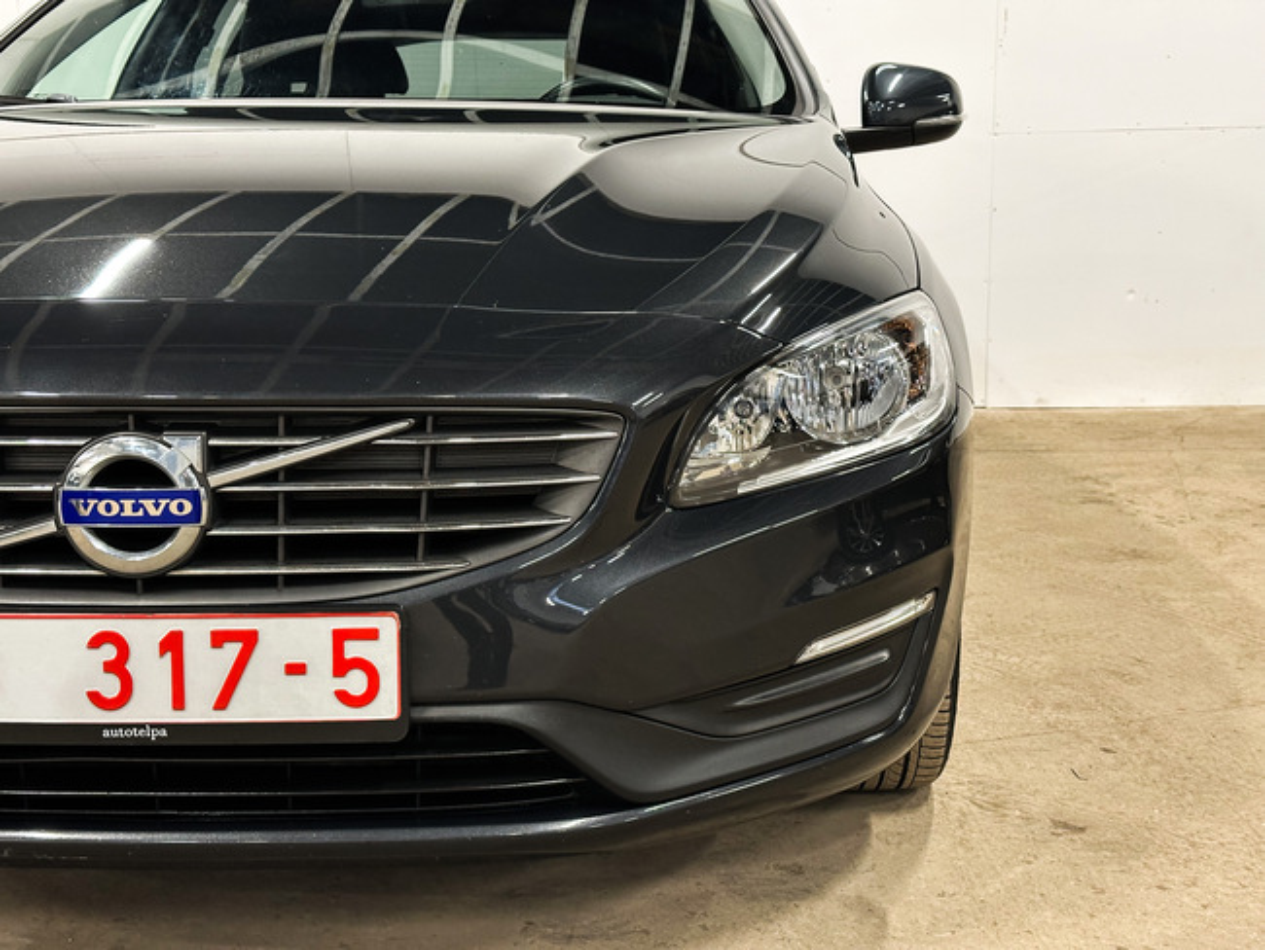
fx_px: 1755
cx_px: 632
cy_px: 475
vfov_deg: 30.3
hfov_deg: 39.6
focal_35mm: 48
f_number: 1.8
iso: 250
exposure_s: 1/35
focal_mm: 6.86
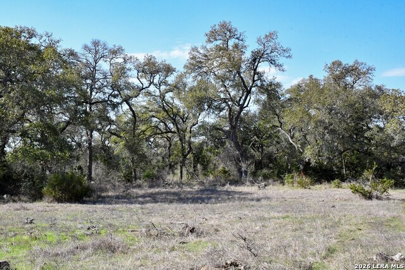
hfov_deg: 41.1
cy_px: 135
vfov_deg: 28.1
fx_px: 540
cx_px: 202
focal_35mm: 48
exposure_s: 1/1250
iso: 3200
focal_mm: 32
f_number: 18
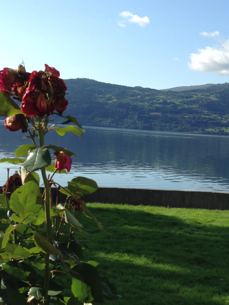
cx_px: 198
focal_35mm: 62
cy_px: 218
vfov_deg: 30.8
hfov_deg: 23.2
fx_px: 547
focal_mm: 4.12
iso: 50
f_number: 2.4
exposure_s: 1/1261
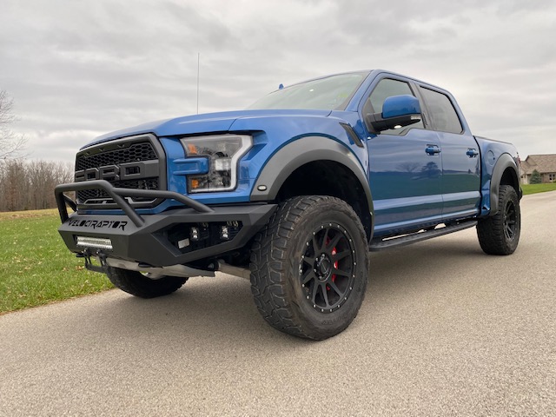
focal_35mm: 26
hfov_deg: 67.3
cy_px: 208
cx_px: 278
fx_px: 418
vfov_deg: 53.1
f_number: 1.8
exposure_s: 1/122
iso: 50
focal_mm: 4.25
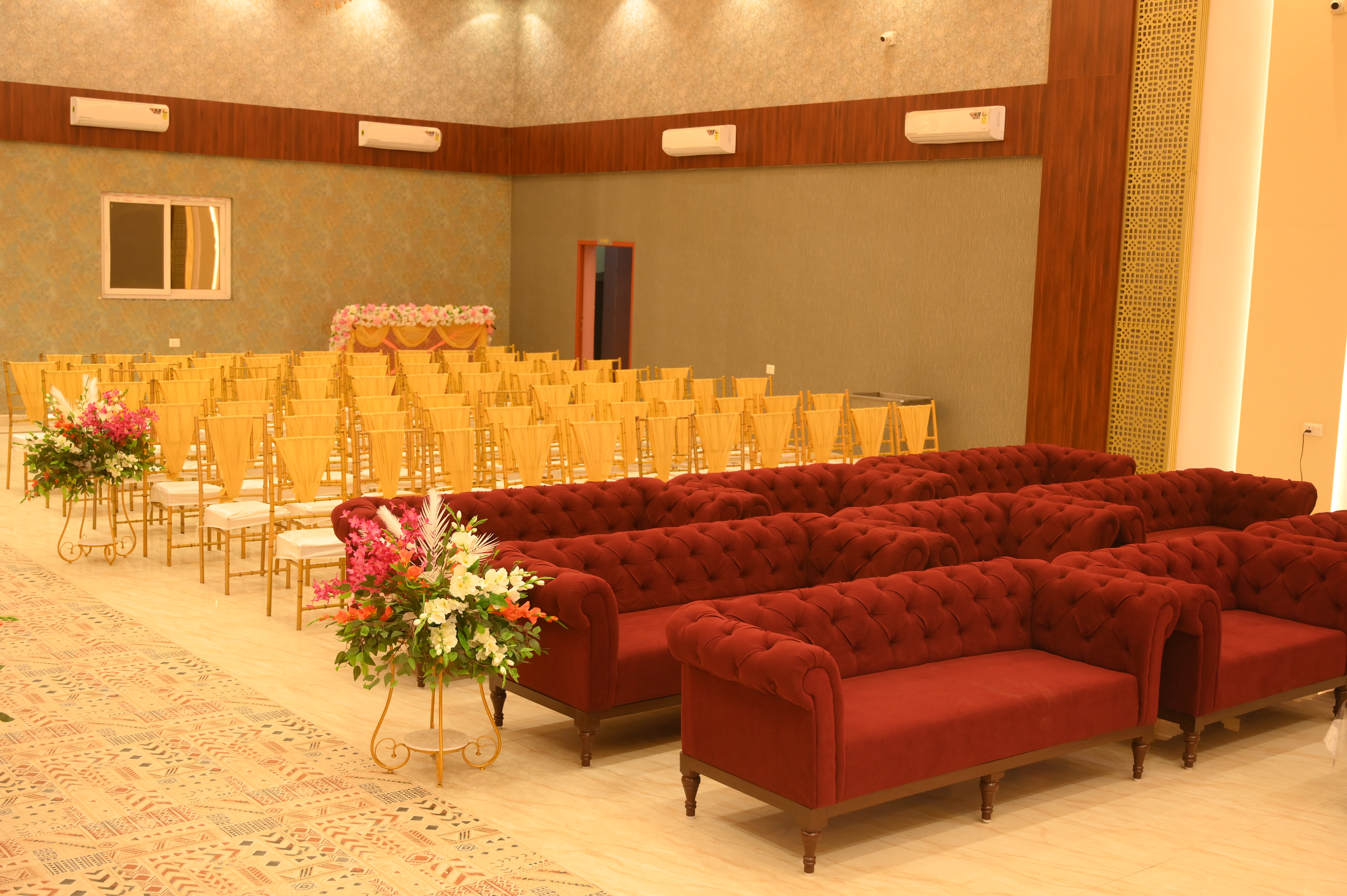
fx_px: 1496
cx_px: 674
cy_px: 448
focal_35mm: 40
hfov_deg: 48.5
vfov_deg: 33.4
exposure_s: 1/125
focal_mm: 40
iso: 800
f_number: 4
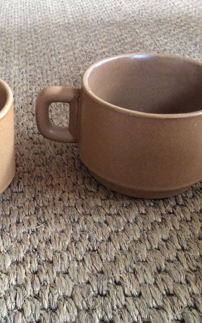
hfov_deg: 27.2
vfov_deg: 43.5
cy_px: 161
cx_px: 27
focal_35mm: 46
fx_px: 405
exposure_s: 1/25
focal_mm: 3.3
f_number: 2.4
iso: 160
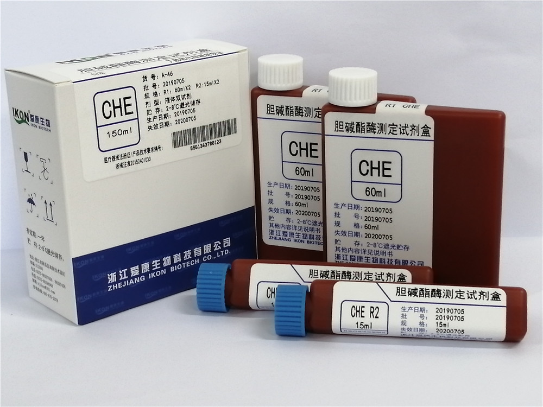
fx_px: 1020
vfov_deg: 22.6
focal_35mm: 65
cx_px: 272
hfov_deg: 29.8
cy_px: 204
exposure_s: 1/33.3
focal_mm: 3.64
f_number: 1.8
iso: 200
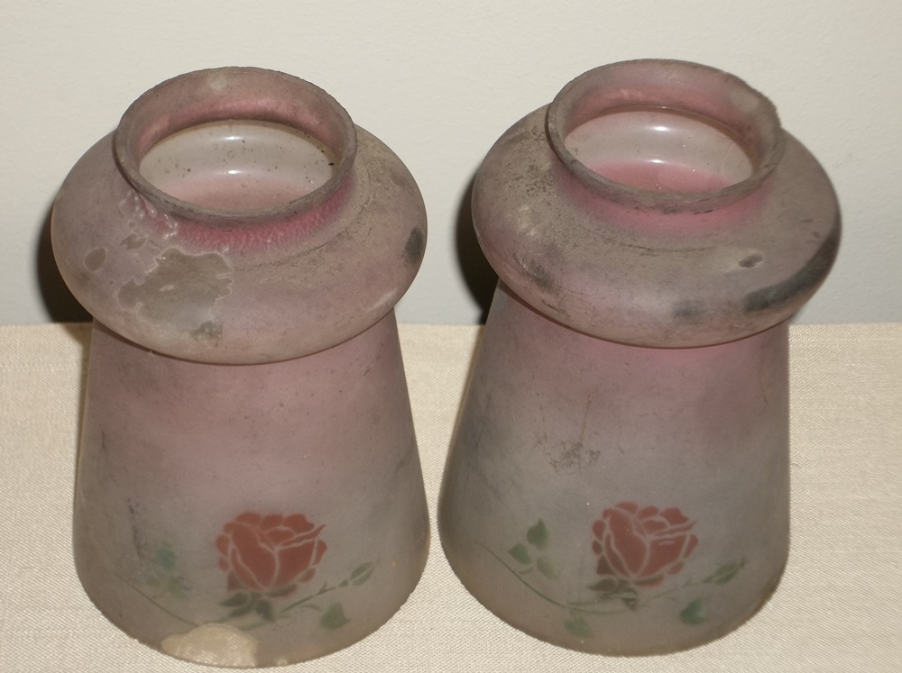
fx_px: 2238
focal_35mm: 86
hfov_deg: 22.8
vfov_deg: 17.1
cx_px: 451
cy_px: 336
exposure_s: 1/100
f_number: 4.3
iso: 80
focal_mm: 15.4
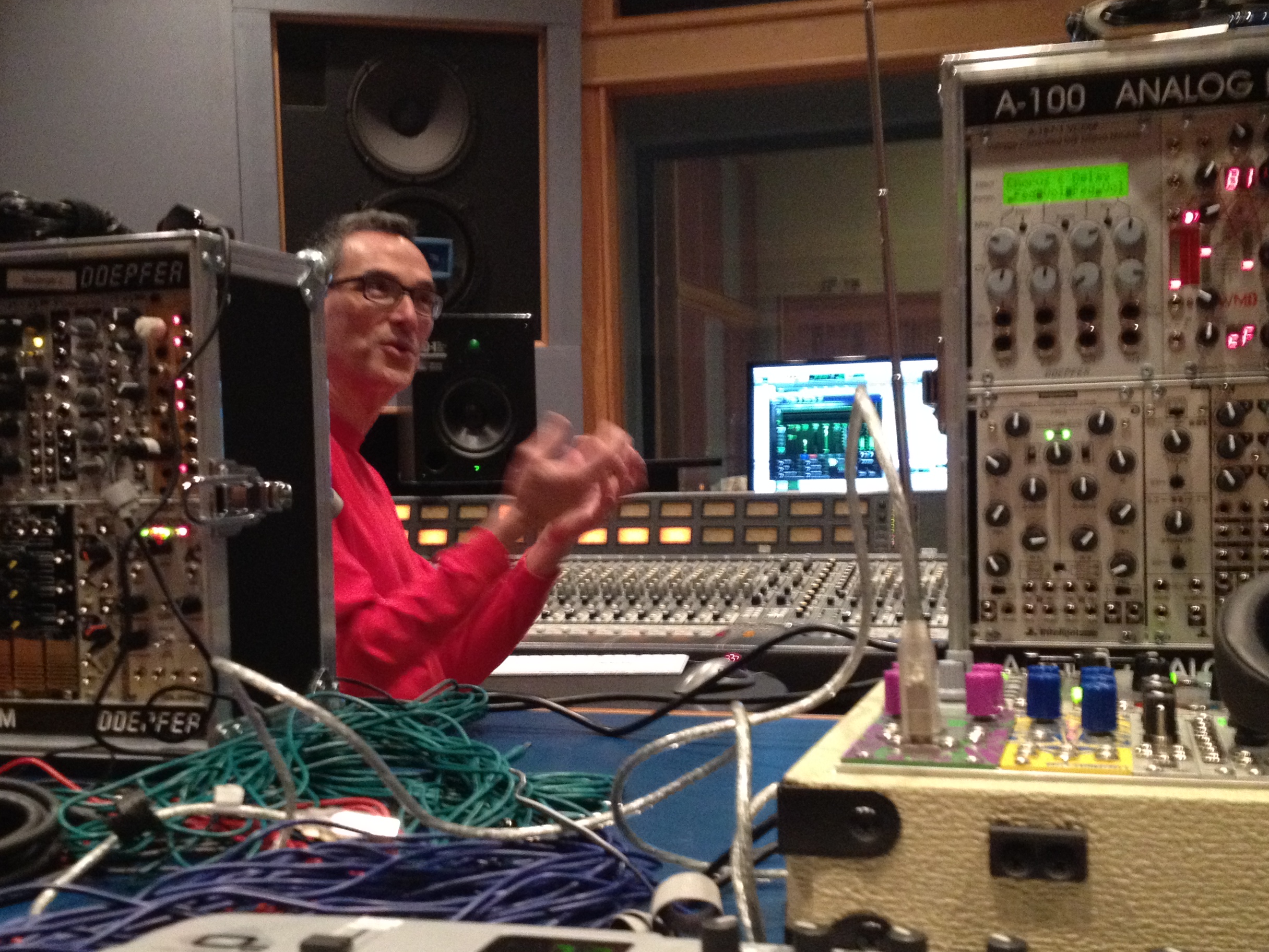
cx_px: 609
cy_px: 518
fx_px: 1723
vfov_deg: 30.9
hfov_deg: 40.4
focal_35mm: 47
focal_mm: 4.28
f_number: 2.4
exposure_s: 1/15
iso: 400
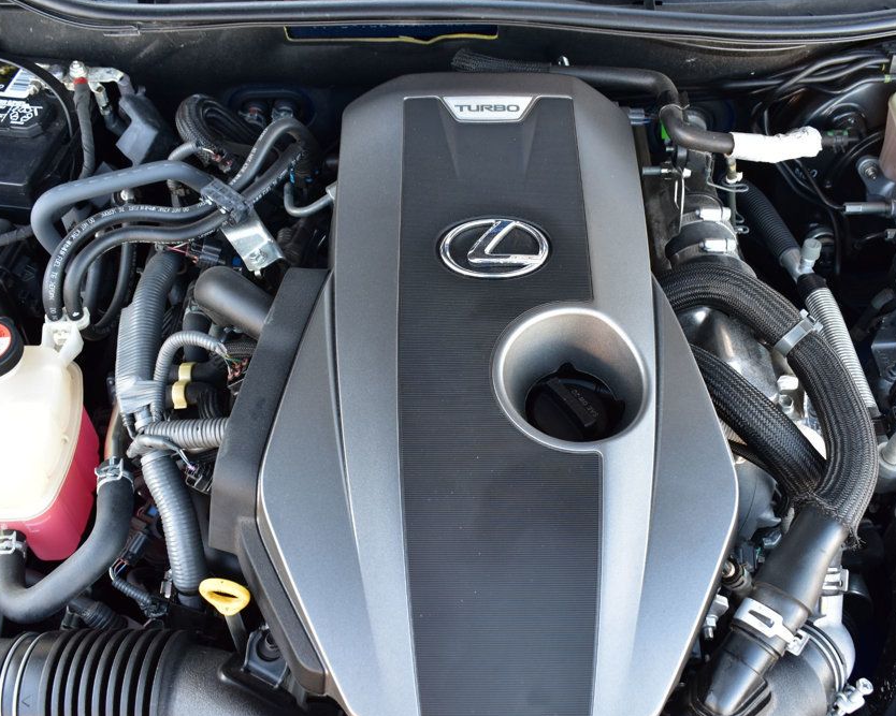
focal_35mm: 38
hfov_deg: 47.9
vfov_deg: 39.1
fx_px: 1008
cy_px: 364
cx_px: 456
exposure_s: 1/30
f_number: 7.1
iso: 400
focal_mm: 22
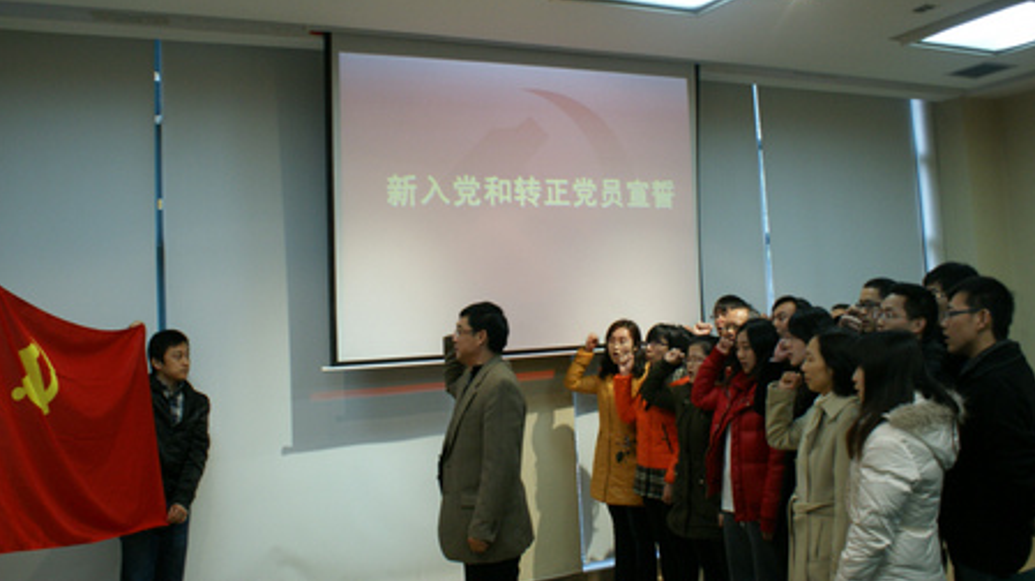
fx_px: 960
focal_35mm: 35
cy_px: 243
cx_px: 503
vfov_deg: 33.6
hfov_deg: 56.6
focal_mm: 20
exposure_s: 1/30
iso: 400
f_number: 4
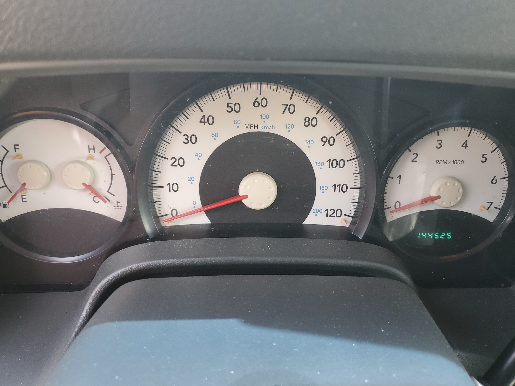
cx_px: 258
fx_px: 387
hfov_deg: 67.3
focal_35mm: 26
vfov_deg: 53.1
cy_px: 193
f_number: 1.5
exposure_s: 1/60.2
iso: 69
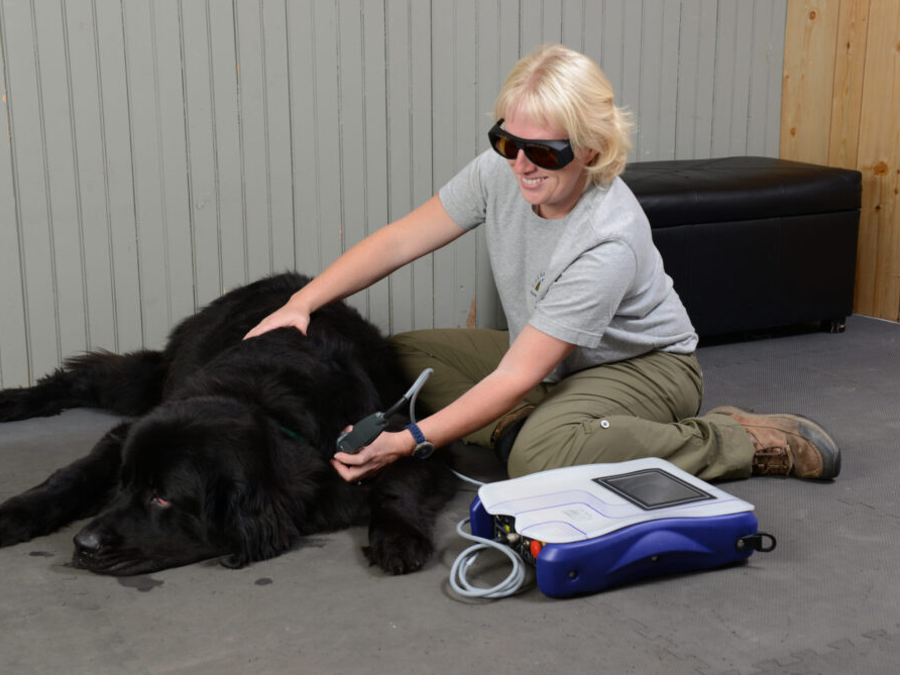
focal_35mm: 53
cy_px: 339
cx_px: 426
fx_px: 1378
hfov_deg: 36.2
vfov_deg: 27.5
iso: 250
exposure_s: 1/100
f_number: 7.1
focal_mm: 48
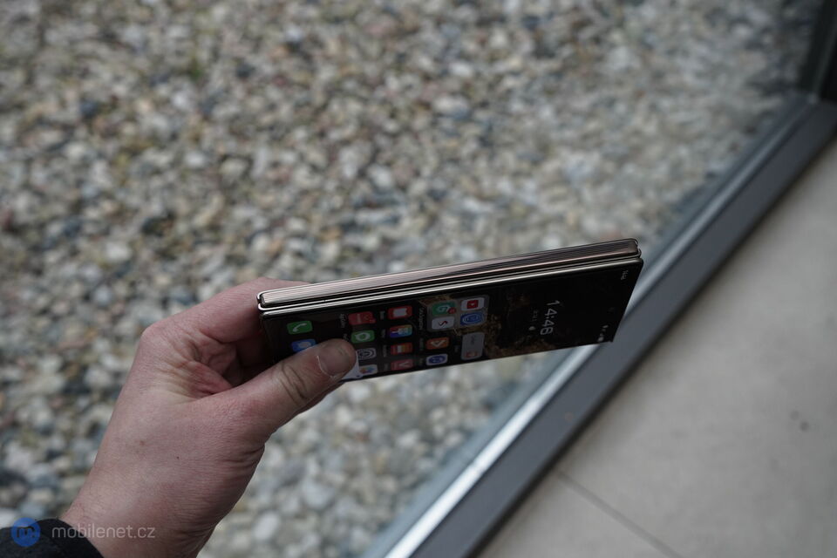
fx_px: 860
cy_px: 279
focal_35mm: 37
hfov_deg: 51.9
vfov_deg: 35.9
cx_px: 418
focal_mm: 37
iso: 1600
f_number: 6.3
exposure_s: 1/160
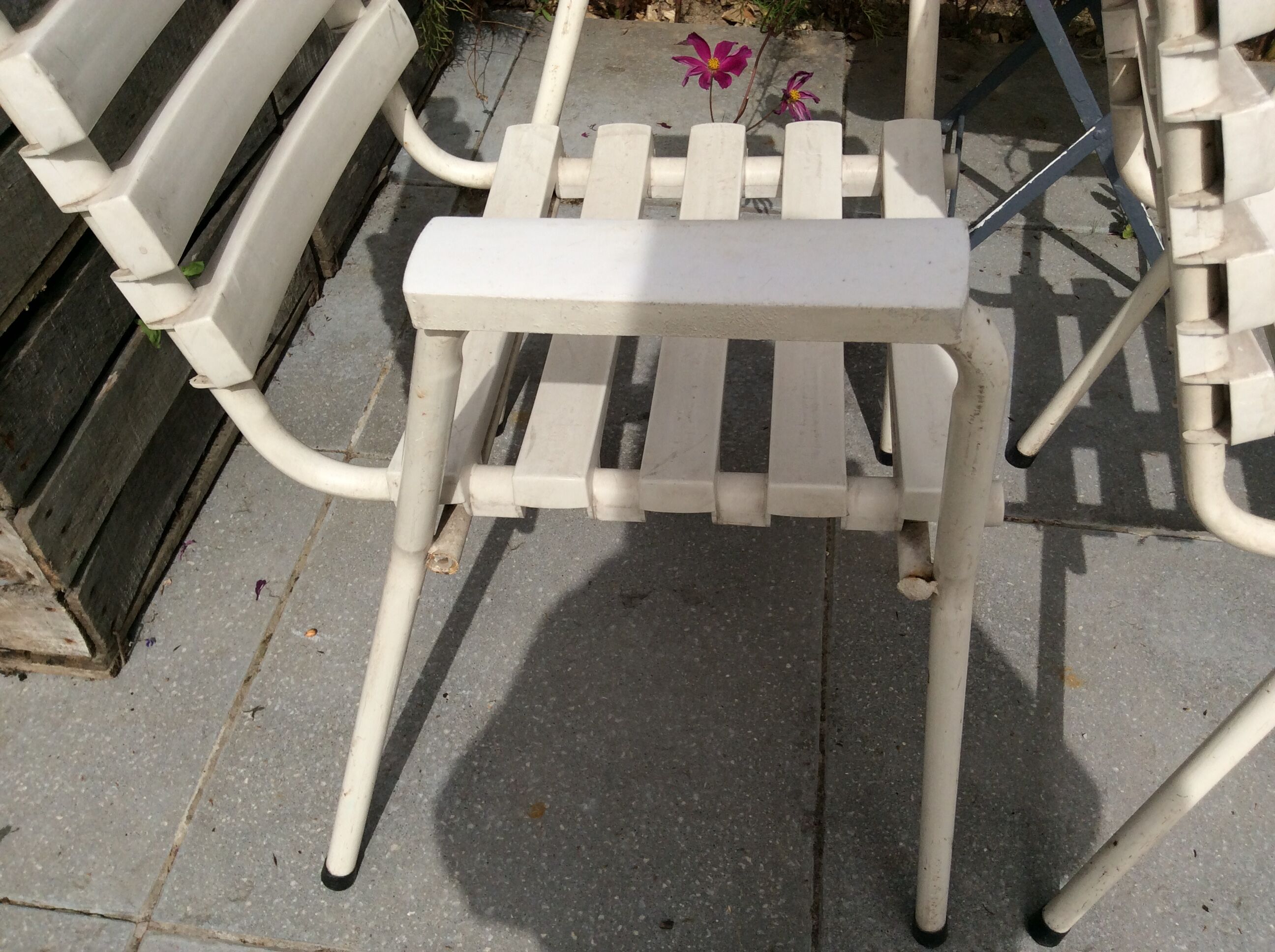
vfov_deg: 44.1
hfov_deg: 56.9
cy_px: 476
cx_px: 638
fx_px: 1177
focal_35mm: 32
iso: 32
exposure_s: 1/2865
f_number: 2.4
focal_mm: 3.3
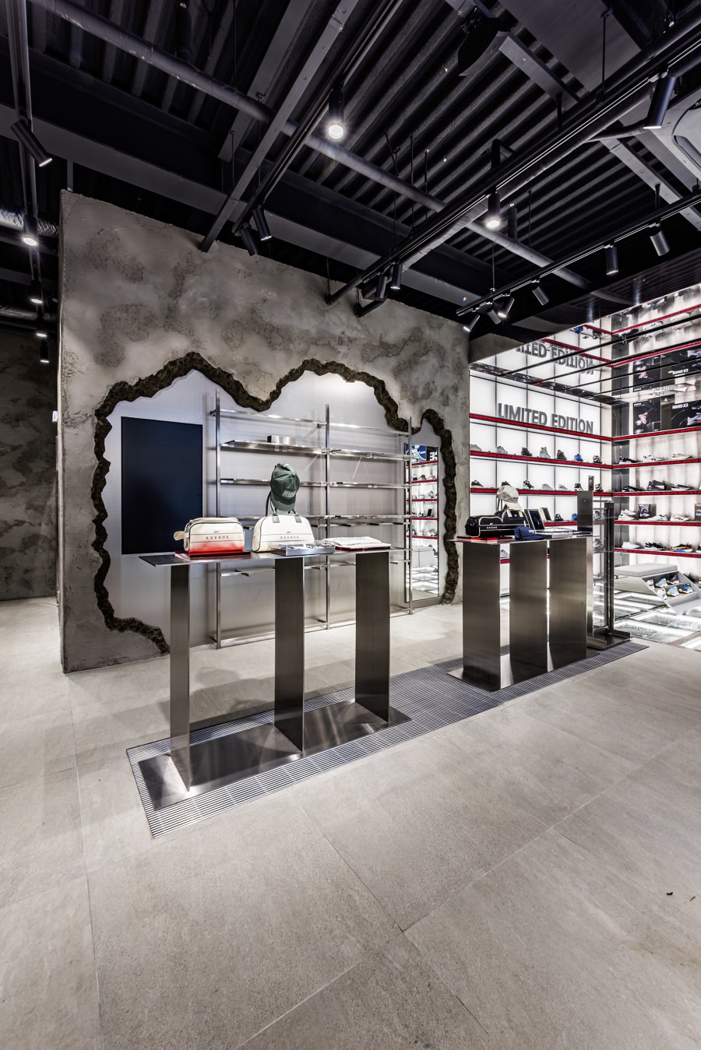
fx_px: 438
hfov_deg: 77.4
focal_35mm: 15
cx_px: 350
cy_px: 525
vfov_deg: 100.4
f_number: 11
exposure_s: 1/8
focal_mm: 15
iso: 100
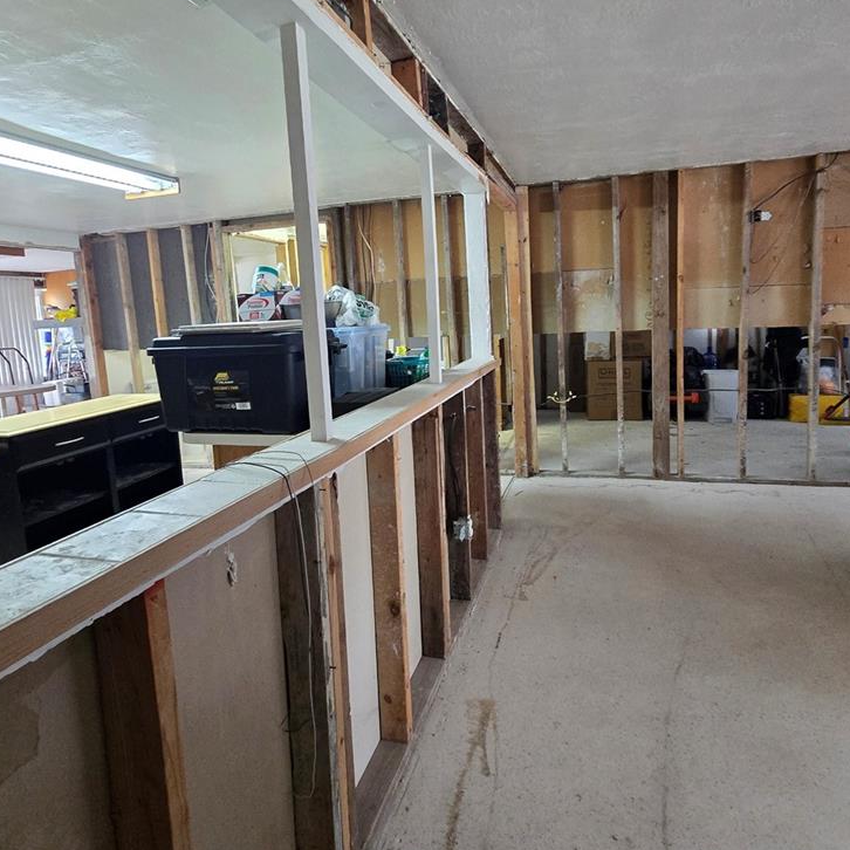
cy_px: 384
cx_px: 424
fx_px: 528
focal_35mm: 19
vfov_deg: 77.5
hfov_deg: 77.7
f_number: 2.2
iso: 640
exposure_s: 1/60
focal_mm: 2.2
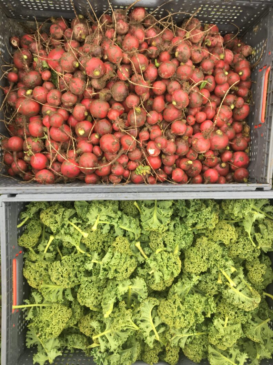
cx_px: 136
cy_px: 182
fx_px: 305
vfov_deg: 61.7
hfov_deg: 48.2
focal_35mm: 29
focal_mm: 4.15
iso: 40
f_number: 2.2
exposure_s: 1/120
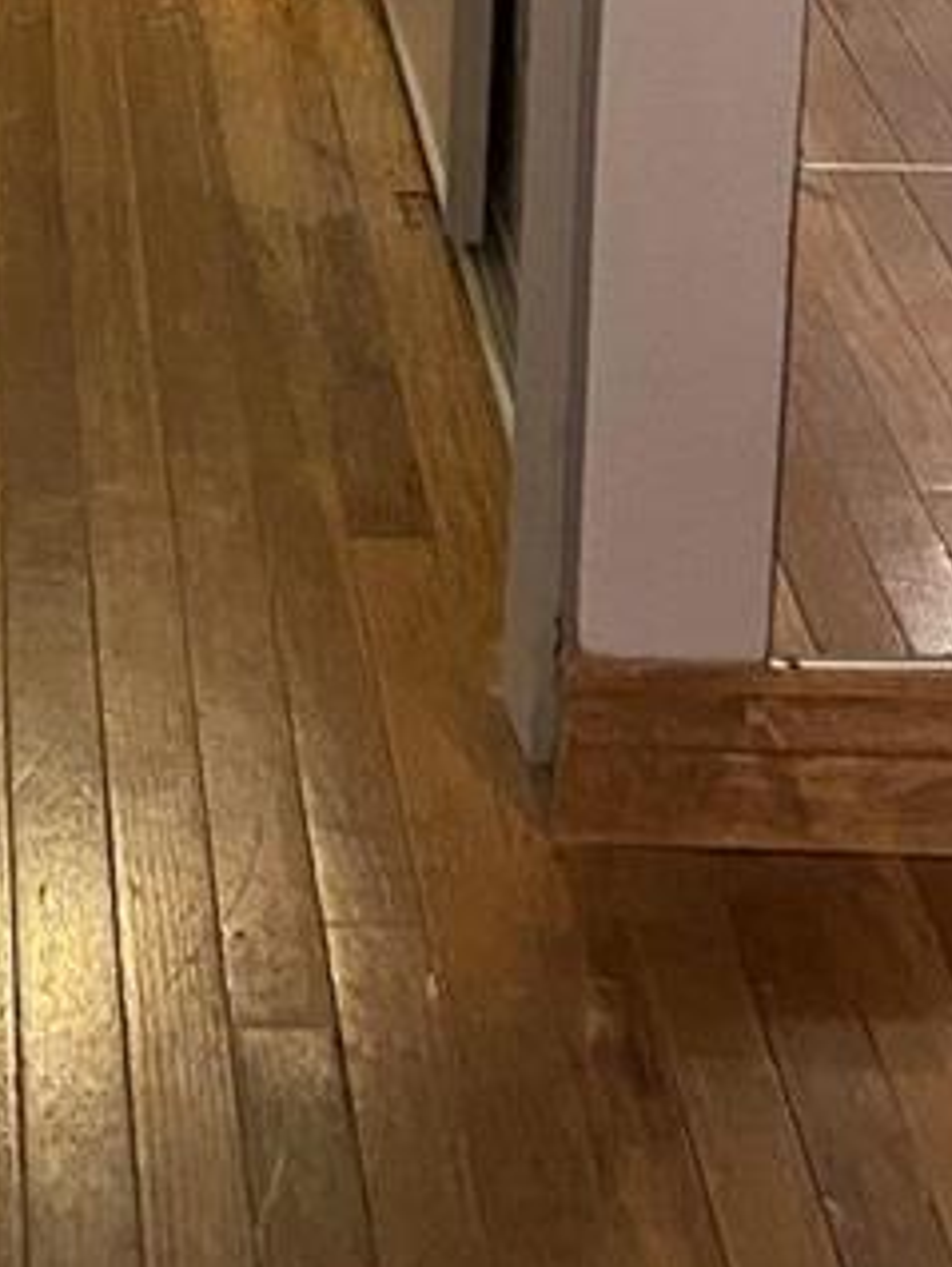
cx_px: -48
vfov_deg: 16.6
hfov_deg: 14.8
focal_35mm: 98
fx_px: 3589
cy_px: -1040
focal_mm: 4.25
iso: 500
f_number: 1.8
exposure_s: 1/40
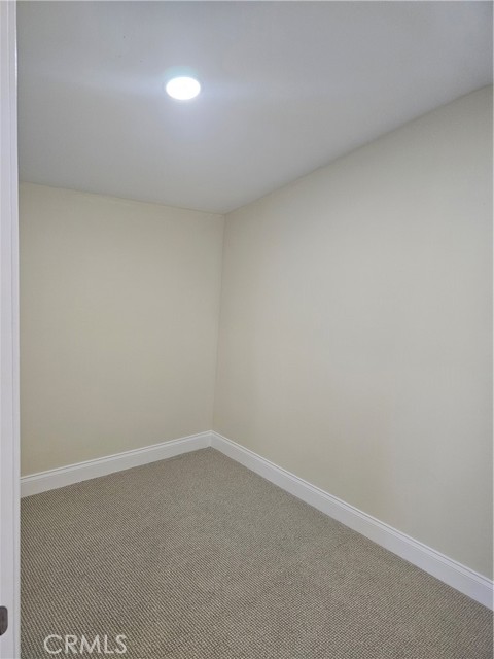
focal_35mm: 23
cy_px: 330
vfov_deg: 73.9
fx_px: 438
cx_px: 247
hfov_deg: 58.9
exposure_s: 1/240
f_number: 1.7
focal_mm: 6.3
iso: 400
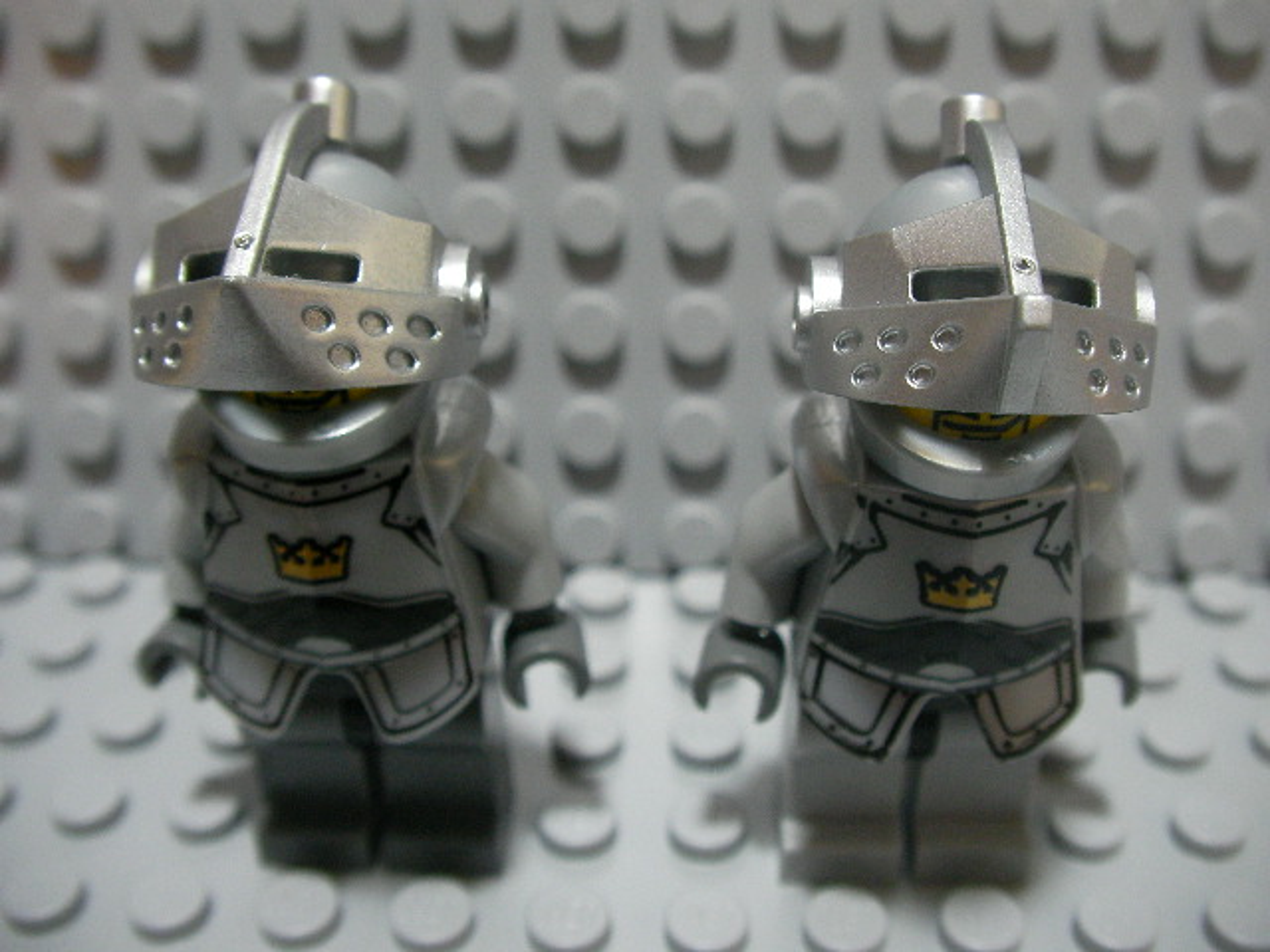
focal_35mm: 38
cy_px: 476
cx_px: 635
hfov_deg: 49.0
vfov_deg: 37.7
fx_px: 1394
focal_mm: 6.3
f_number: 3.5
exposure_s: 1/14.5
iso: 200
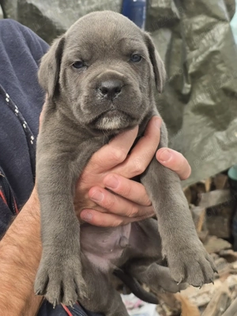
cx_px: 118
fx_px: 210
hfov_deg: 58.9
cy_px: 158
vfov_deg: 73.9
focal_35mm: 23
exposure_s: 1/182
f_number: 1.7
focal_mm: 6.3
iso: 32
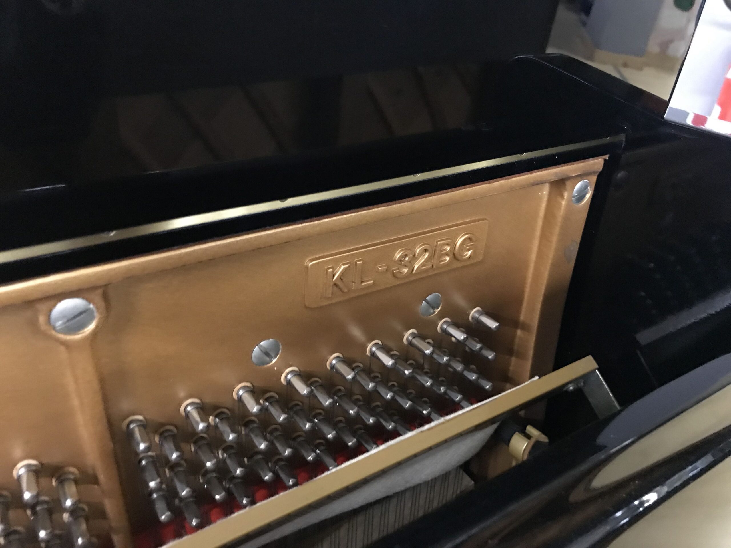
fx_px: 591
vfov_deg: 49.7
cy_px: 274
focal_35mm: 28
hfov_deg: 63.4
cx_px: 366
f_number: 1.8
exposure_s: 1/4
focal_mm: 3.99
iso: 100
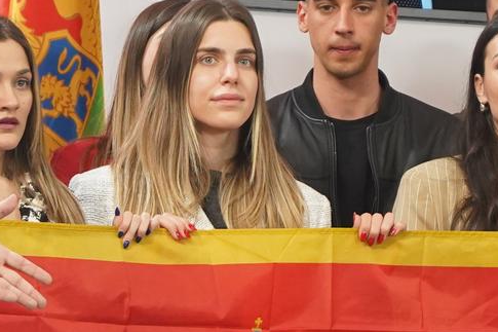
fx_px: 7163
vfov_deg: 2.7
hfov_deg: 4.0
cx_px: 123
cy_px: 86
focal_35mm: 518
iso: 2000
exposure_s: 1/320
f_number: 4
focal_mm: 105
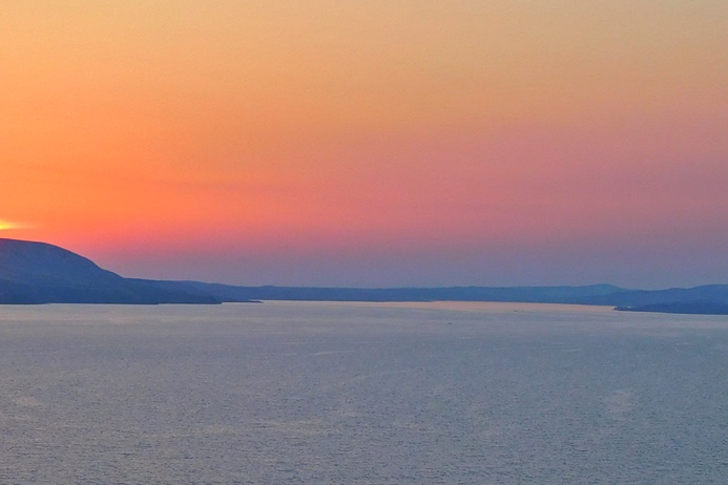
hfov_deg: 15.5
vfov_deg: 10.3
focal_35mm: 132
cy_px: 455
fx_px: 2669
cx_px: 337
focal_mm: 9.8
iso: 125
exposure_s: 1/160
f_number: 4.2
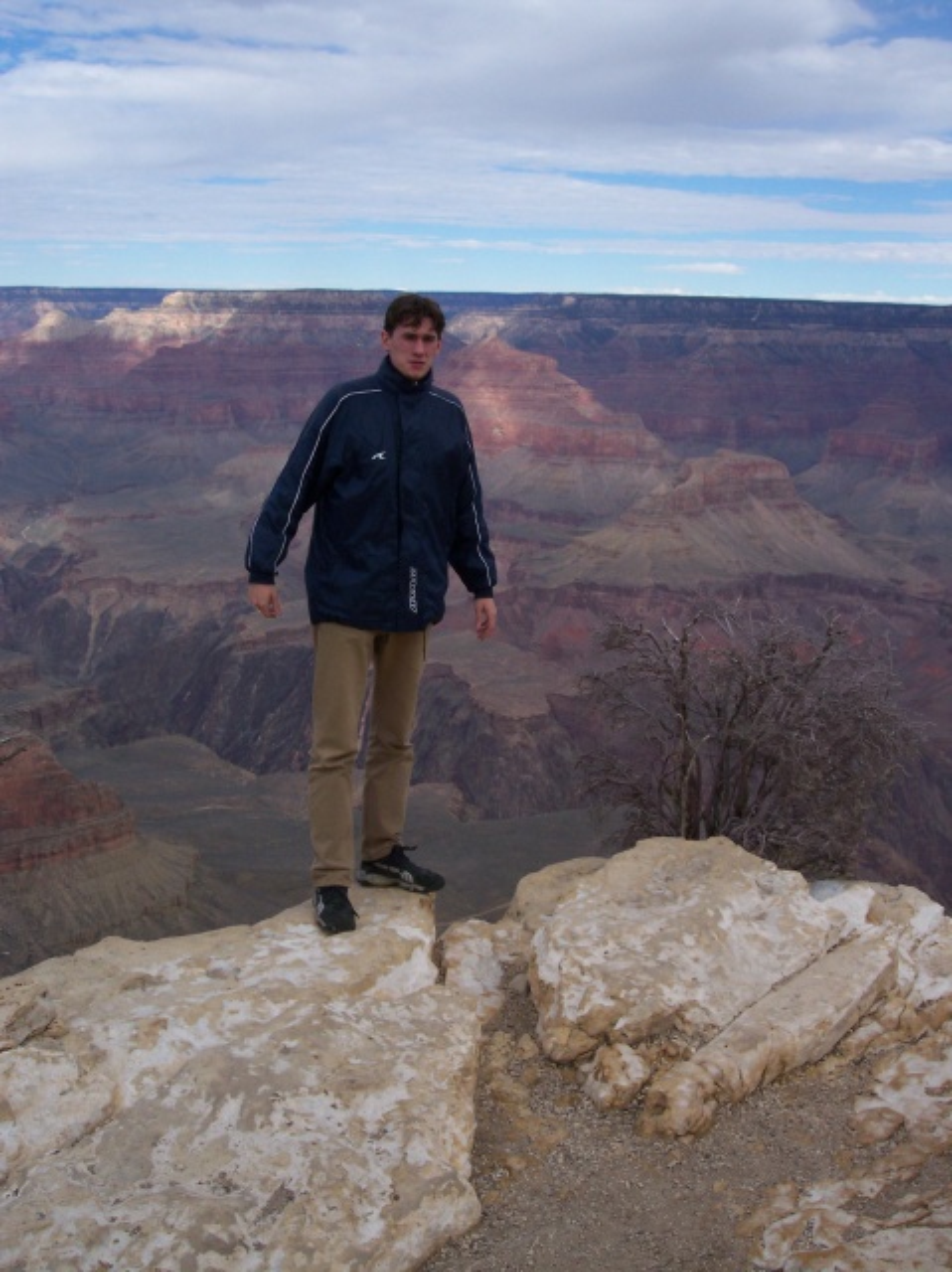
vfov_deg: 49.0
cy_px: 636
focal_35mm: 38
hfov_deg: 37.7
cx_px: 476
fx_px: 1395
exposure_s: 1/1000
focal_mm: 8
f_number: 4.8
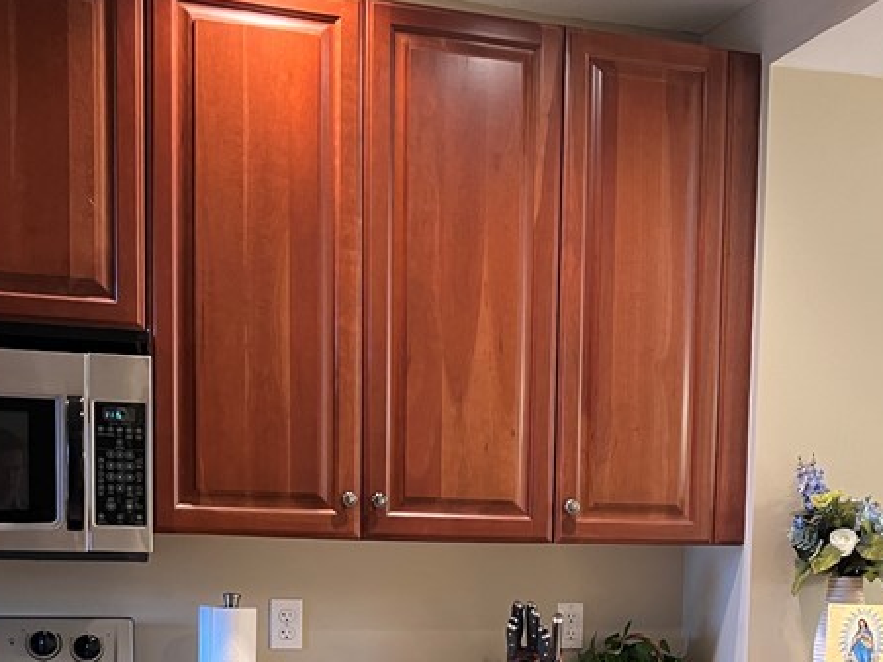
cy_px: 646
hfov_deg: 32.5
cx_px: 568
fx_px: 1505
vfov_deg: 23.8
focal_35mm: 59
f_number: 1.5
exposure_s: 1/60
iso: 200
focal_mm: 5.7
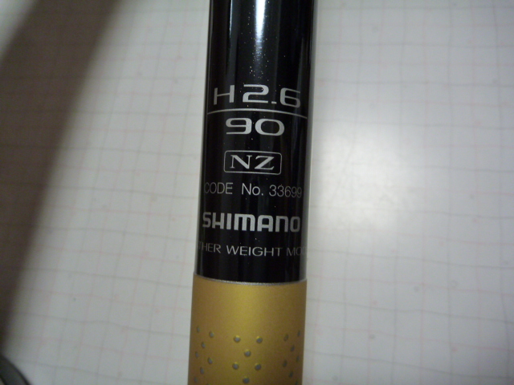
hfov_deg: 63.4
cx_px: 257
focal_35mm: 28
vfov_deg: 49.7
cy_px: 192
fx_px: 416
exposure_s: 1/25
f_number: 3.3
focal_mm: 4.9
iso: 400
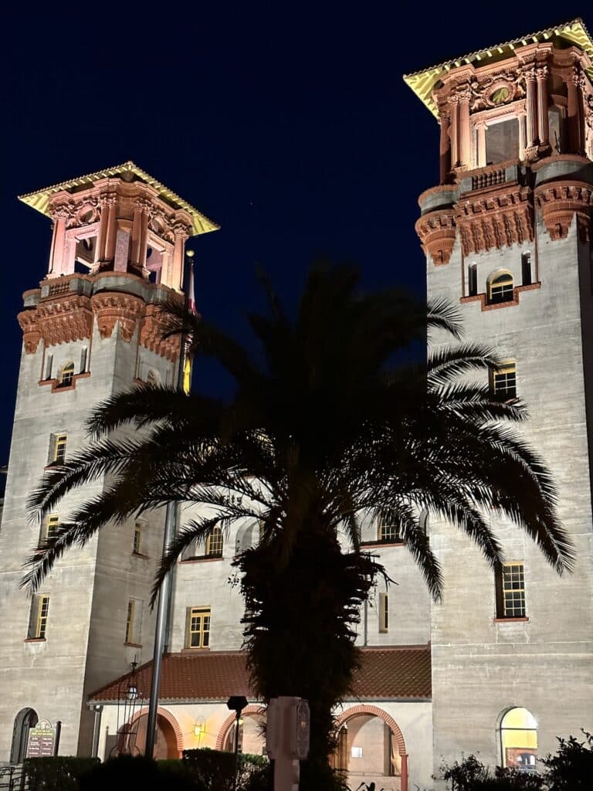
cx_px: 296
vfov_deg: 39.7
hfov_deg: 30.3
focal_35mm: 48
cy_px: 396
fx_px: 1096
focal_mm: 6.86
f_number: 1.78
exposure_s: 1/20
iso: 640
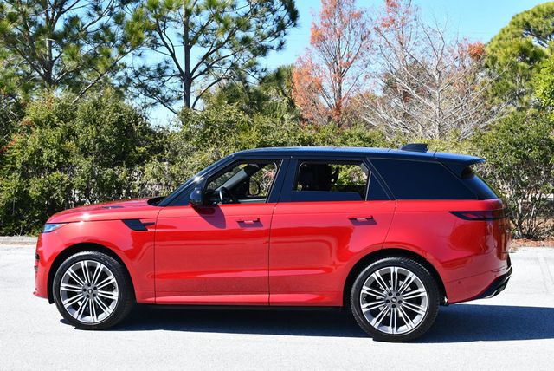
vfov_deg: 21.3
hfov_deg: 31.4
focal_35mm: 64
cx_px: 277
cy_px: 186
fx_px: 986
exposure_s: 1/250
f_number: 7.1
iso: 200
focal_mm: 32
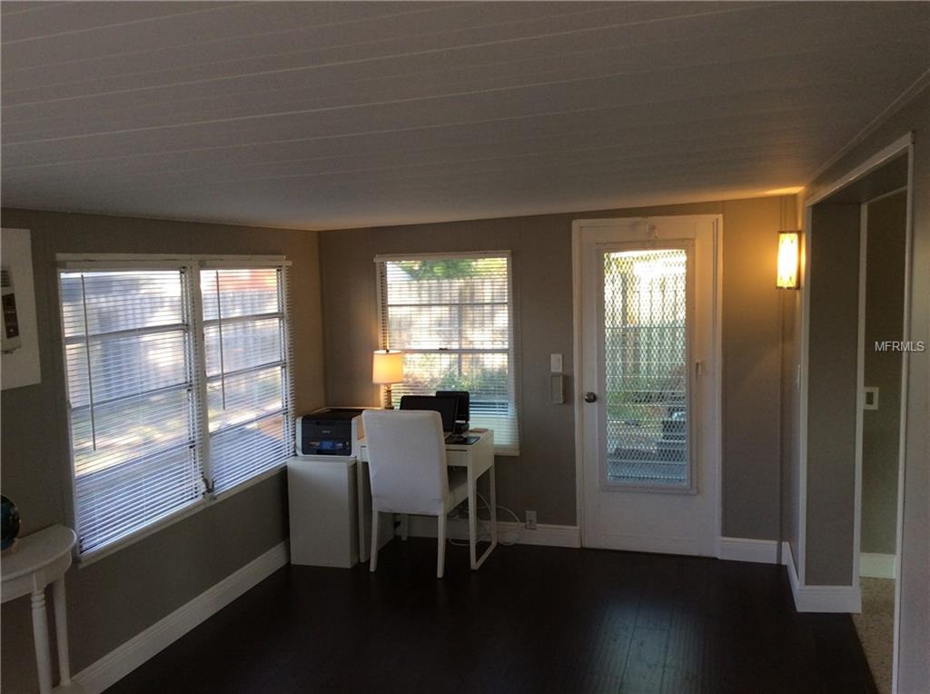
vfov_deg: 44.0
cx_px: 465
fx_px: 858
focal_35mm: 32
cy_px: 347
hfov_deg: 56.9
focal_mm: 3.3
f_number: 2.4
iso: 32
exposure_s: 1/60
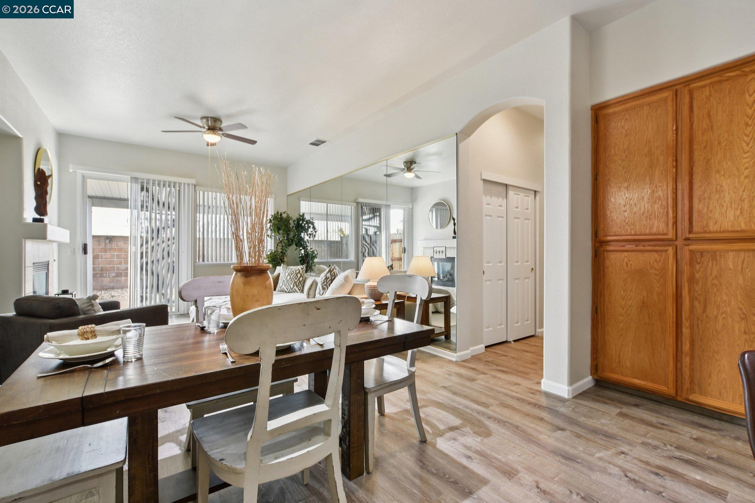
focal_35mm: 15
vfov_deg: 77.3
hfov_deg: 100.4
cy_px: 252
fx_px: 315
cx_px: 378
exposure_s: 1/4
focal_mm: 10
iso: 100
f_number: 8
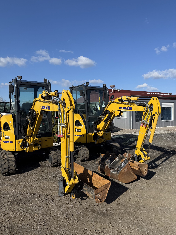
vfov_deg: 71.6
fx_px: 163
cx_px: 88
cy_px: 118
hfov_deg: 56.8
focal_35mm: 24
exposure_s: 1/5319
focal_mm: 6.76
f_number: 1.78
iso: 80
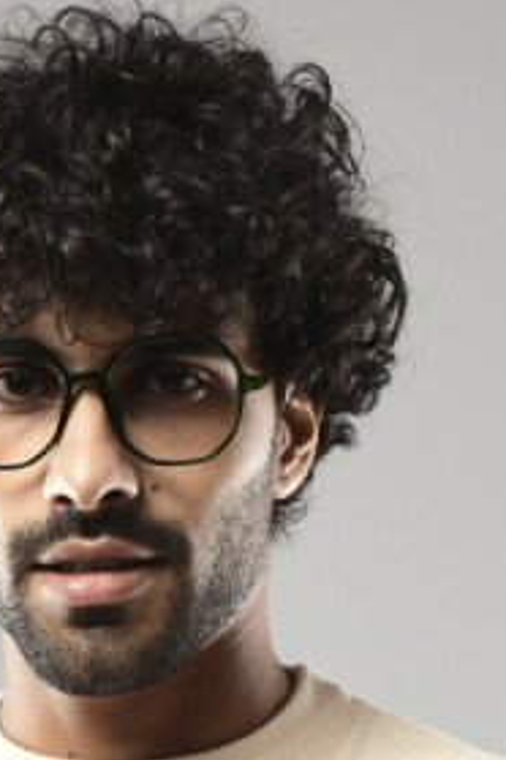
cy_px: 1479
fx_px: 5439
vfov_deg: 7.7
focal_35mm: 258
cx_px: 133
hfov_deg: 5.3
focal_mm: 60
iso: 400
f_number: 5
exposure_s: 1/125
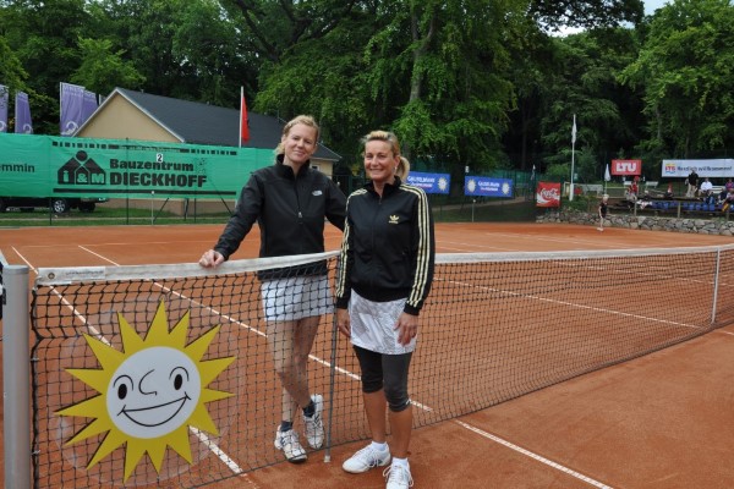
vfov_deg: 47.9
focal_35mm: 27
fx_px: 550
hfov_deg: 67.4
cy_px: 244
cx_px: 367
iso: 200
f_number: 7.1
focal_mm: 18
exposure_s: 1/200
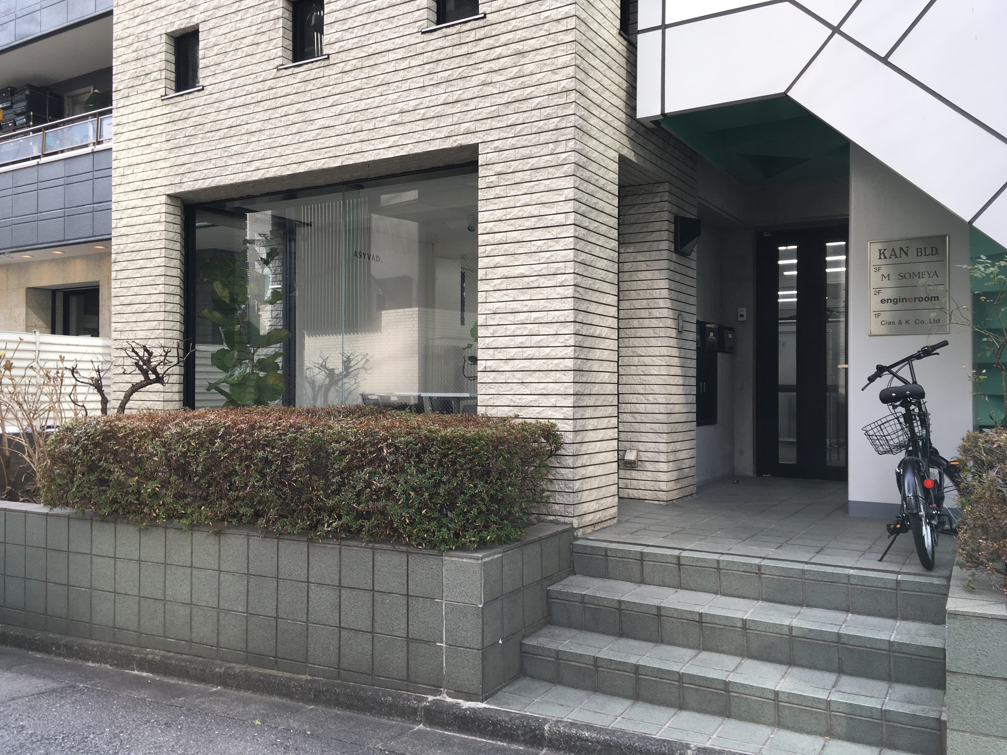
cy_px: 378
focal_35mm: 29
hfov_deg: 61.7
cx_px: 504
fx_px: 844
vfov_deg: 48.2
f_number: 2.2
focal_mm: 4.15
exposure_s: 1/120
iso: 25
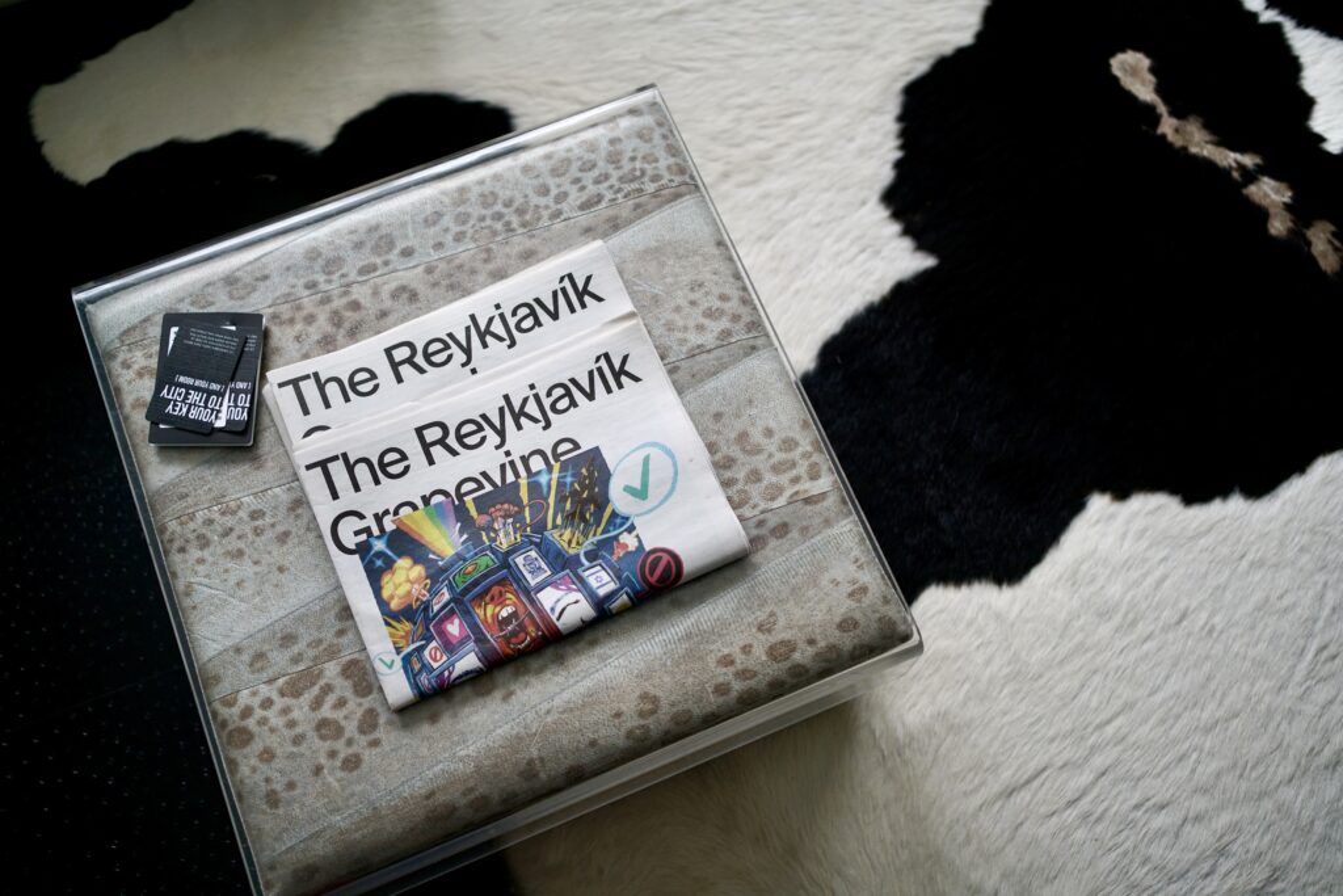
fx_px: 1306
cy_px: 448
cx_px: 672
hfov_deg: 54.4
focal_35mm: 35
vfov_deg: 37.9
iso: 400
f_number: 2.2
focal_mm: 35
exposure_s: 1/400
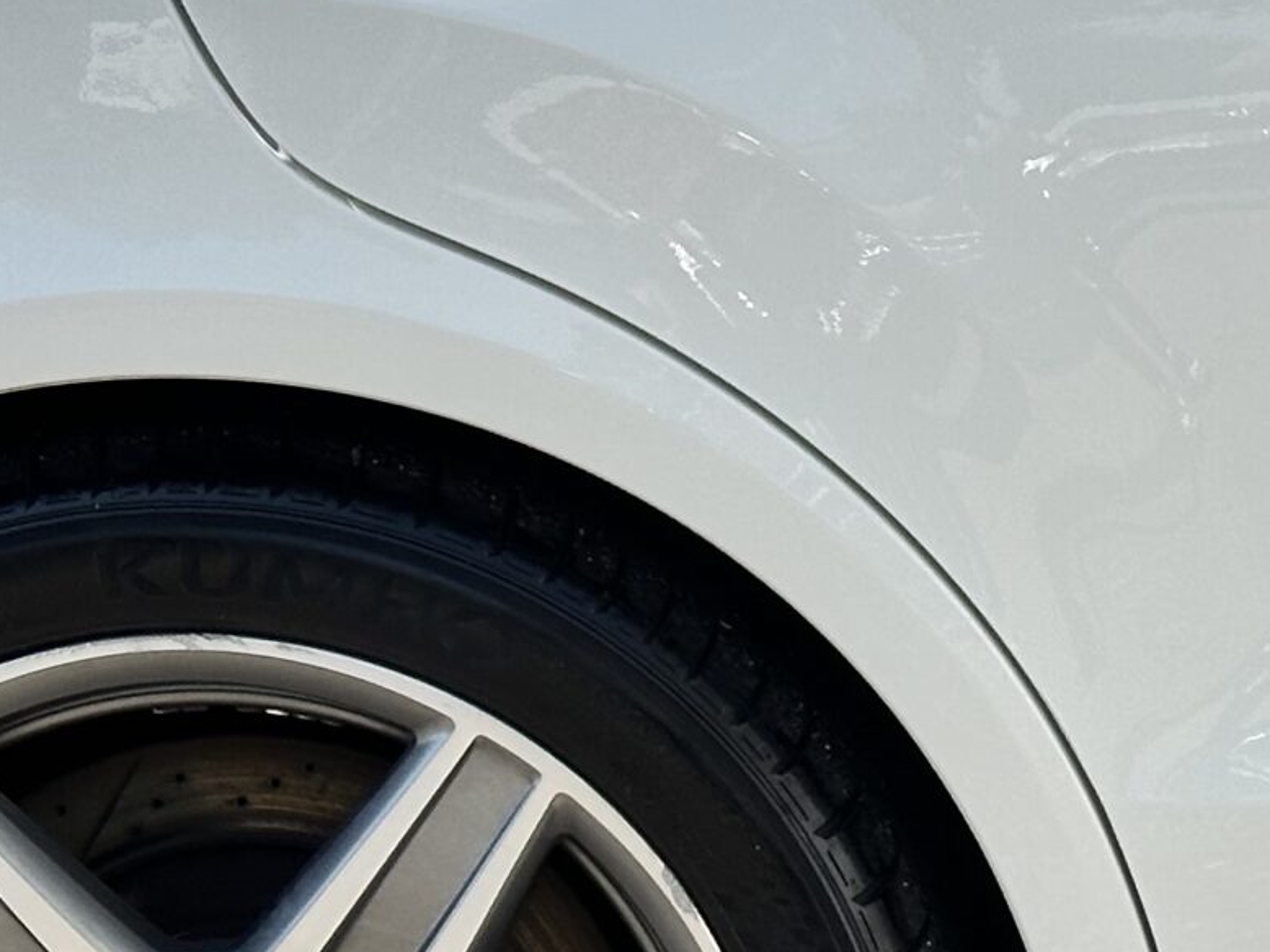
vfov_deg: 9.4
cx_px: 1326
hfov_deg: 12.3
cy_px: 434
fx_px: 5795
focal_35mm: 158
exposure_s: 1/3597
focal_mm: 6.86
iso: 64
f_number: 1.78
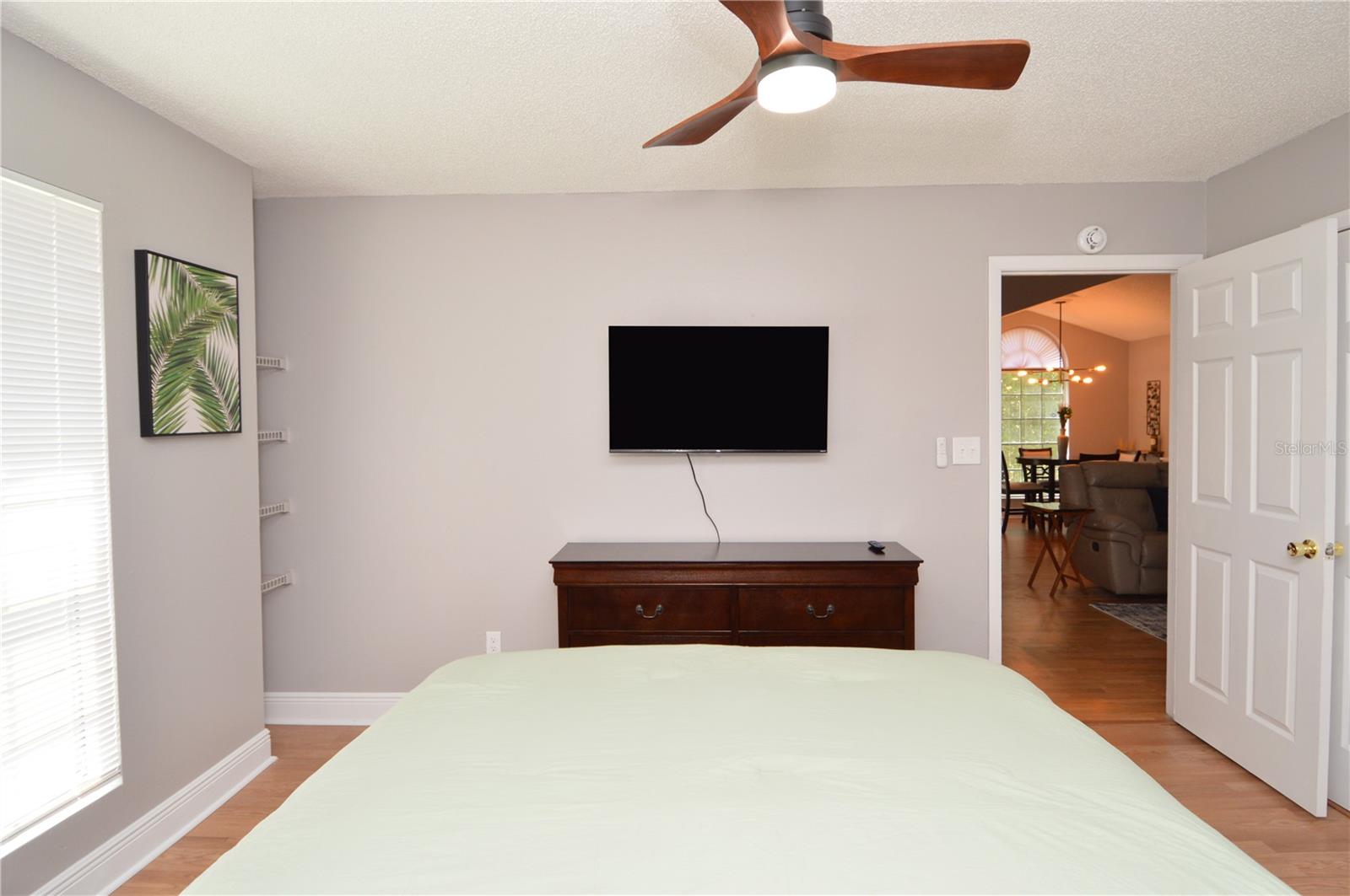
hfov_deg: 90.1
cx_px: 675
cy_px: 448
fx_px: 674
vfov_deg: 67.3
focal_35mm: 18
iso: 400
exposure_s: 1/100
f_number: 4.5
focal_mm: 12
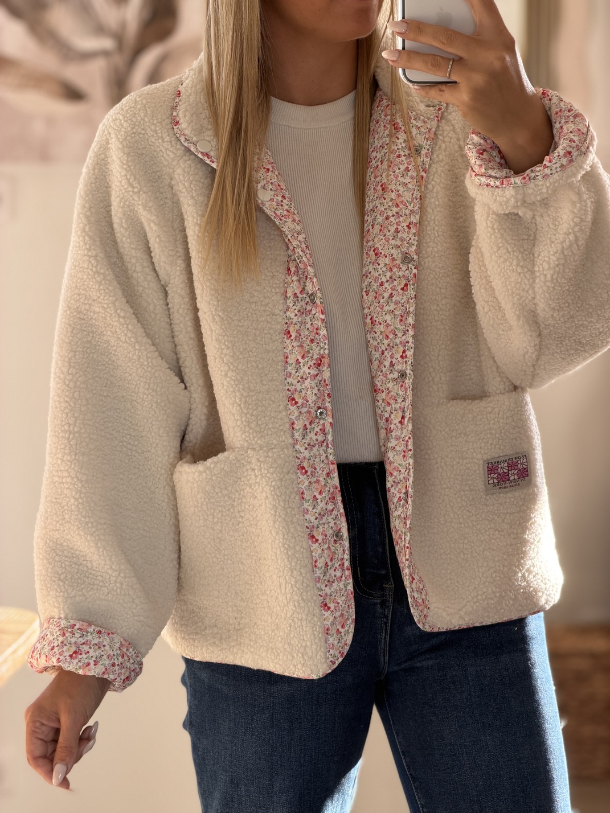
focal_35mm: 100
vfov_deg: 19.6
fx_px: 2350
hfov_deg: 14.8
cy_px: 406
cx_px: 305
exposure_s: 1/121
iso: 64
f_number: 2.8
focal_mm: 16.89
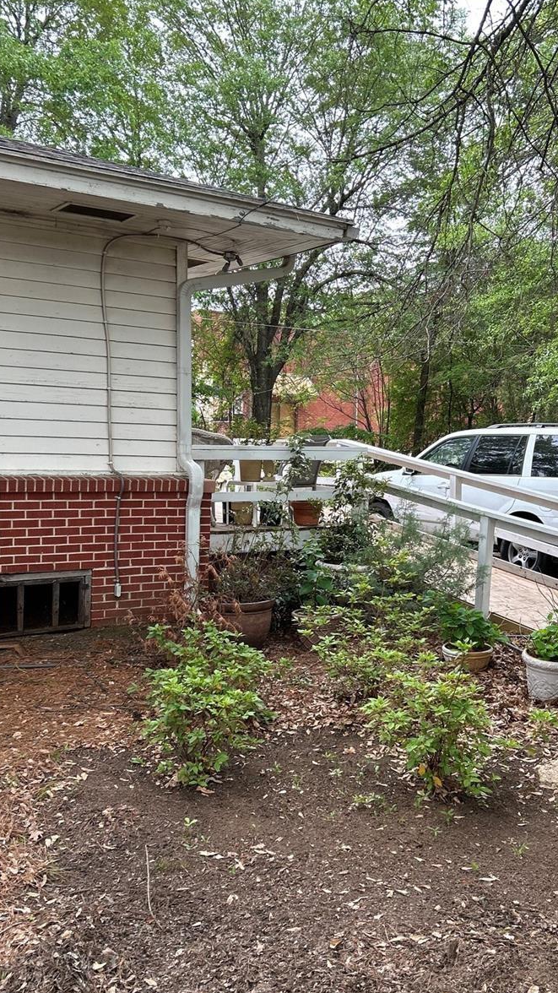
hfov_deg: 31.9
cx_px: 330
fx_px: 974
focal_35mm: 37
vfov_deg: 54.0
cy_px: 533
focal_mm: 5.7
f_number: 1.5
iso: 40
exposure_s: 1/187
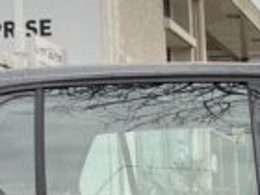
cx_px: 379
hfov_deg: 12.6
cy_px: 221
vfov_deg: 9.8
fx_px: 1119
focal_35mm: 149
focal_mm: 4.25
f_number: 1.8
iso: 32
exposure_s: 1/121
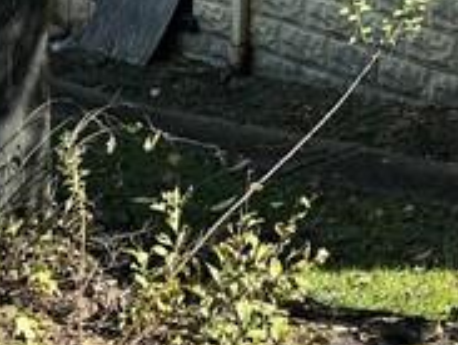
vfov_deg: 10.3
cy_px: -335
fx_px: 1776
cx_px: 723
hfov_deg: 13.7
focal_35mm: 134
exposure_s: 1/1366
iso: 80
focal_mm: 6.76
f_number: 1.78
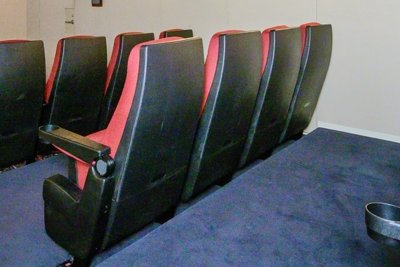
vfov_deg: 36.7
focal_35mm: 34
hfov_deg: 54.8
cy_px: 33
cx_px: 138
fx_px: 378
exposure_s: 1/13
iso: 200
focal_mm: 12
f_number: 8
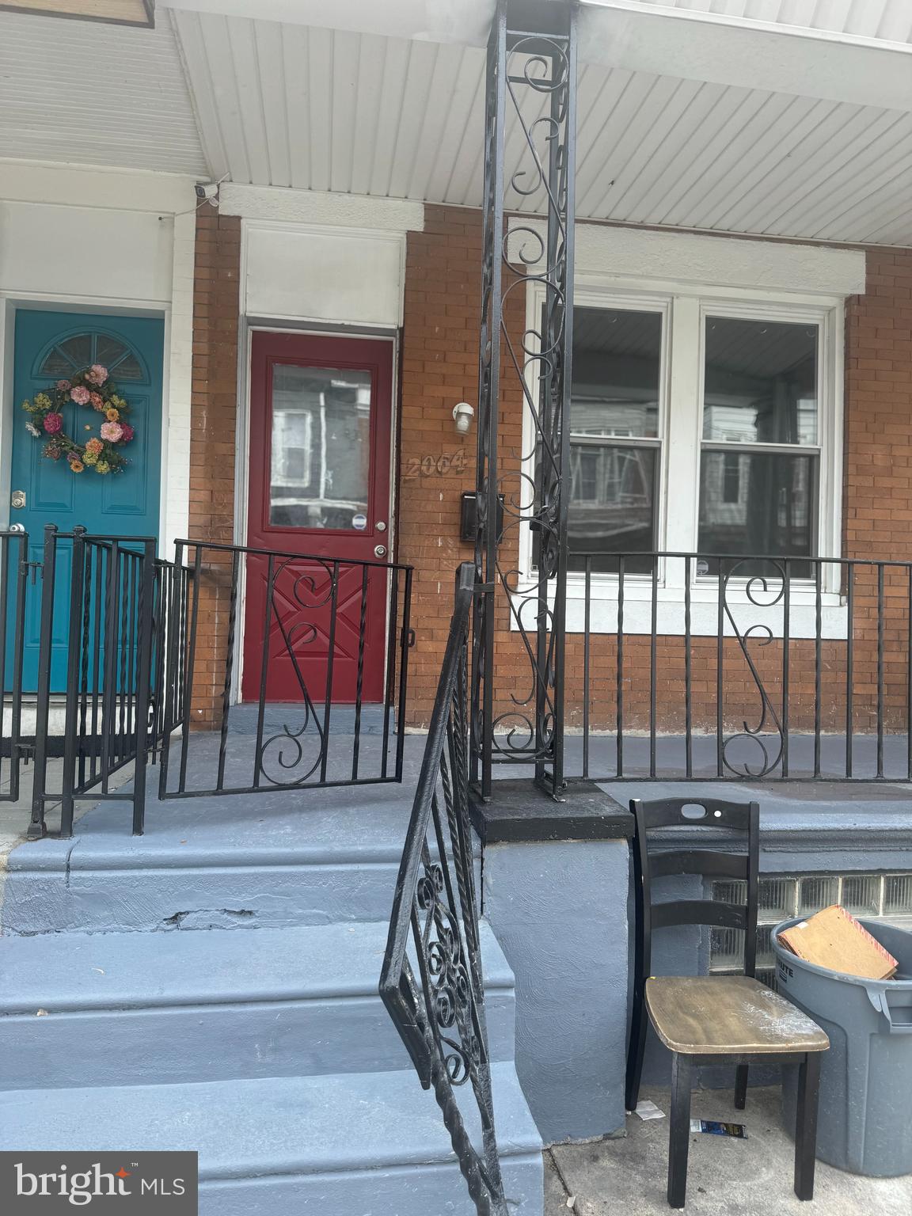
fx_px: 843
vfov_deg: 71.6
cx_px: 456
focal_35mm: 24
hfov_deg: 56.8
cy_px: 608
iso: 80
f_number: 1.78
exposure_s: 1/925
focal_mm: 6.76
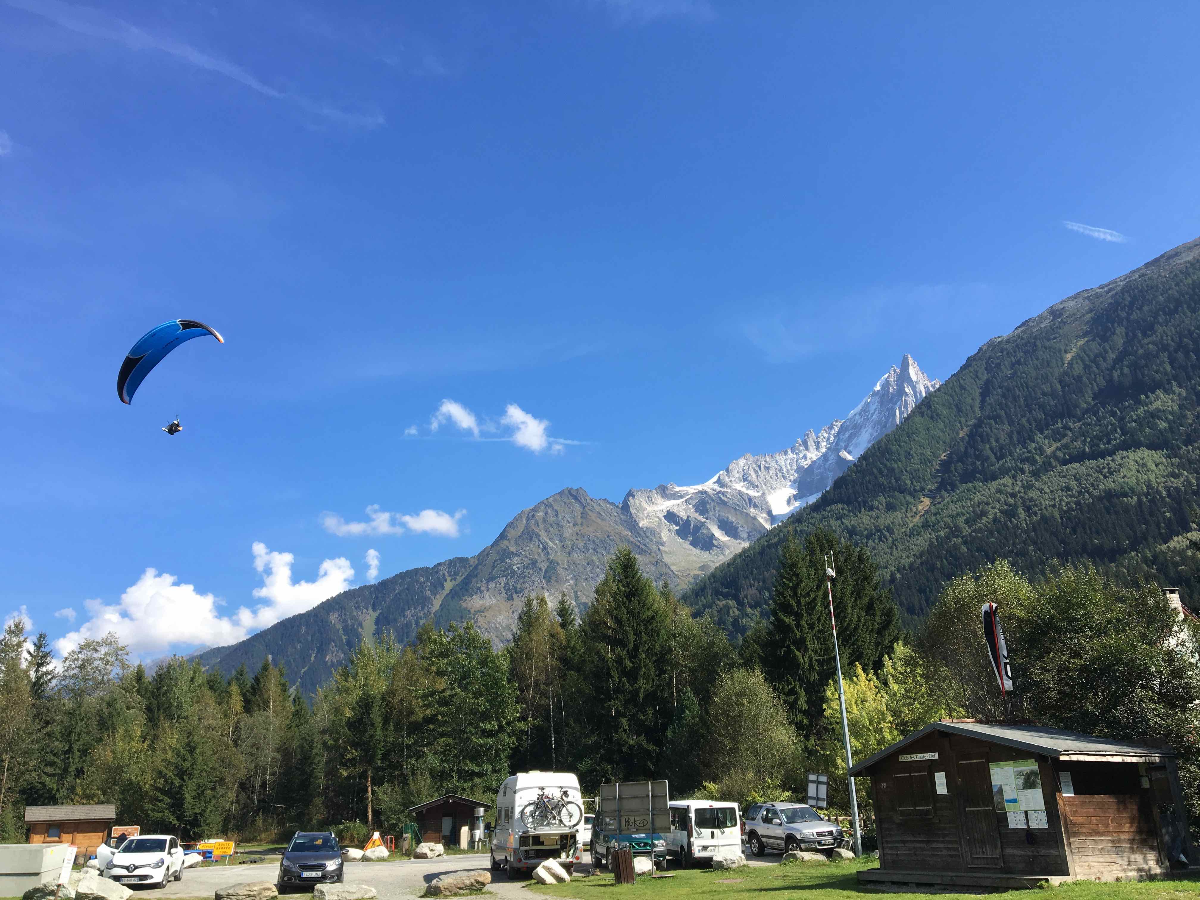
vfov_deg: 48.2
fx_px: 1005
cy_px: 450
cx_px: 600
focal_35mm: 29
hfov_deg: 61.7
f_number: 2.2
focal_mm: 4.15
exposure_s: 1/999
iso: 25
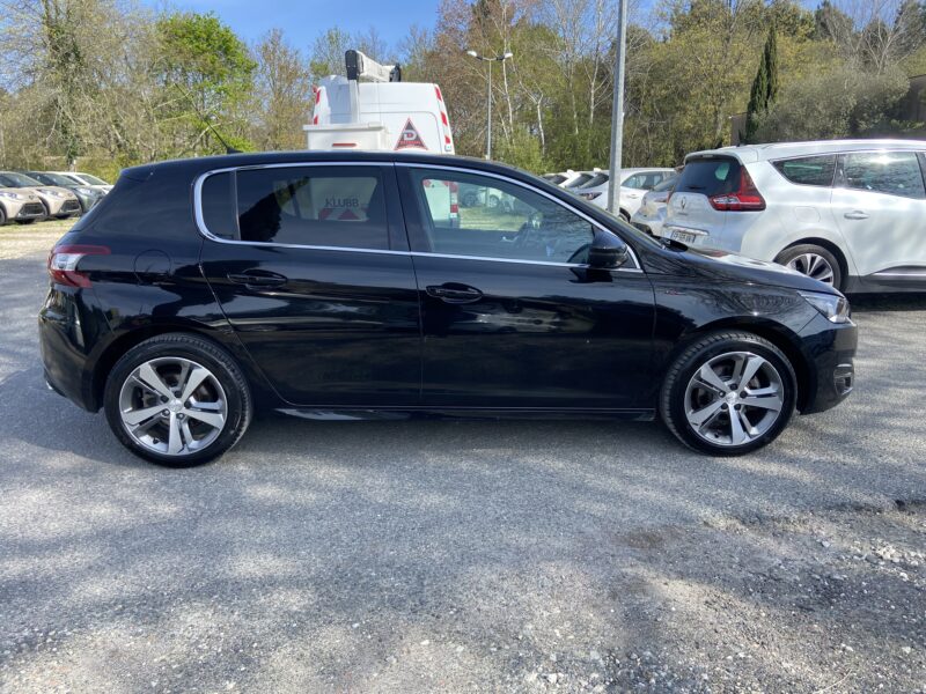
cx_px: 463
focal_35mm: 26
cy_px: 347
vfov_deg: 53.1
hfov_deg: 67.3
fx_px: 696
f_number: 1.8
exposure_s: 1/942
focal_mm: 4.25
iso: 32
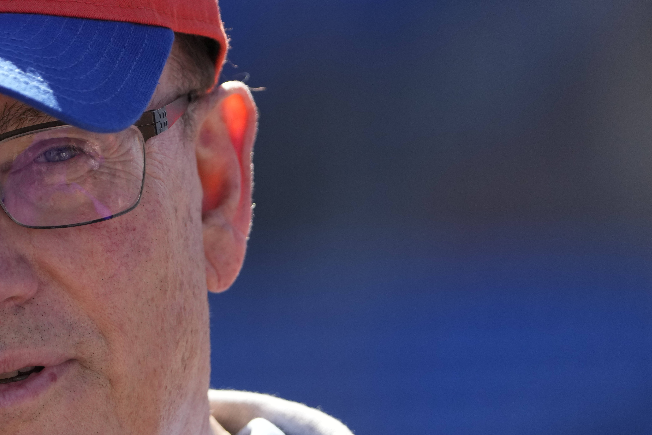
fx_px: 9870
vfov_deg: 2.5
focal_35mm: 545
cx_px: 160
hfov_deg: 3.8
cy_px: 209
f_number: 6.3
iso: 1000
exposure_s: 1/2000
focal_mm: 318
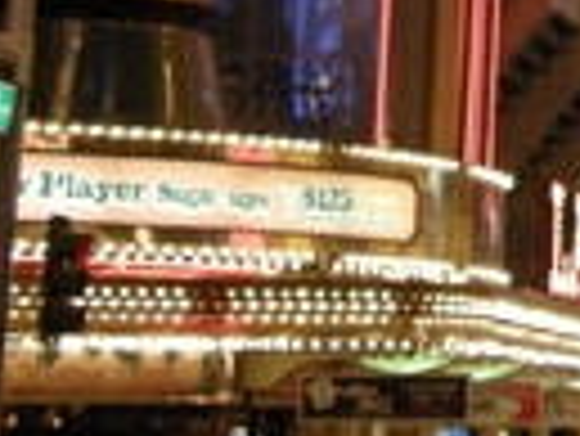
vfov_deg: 8.4
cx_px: 1187
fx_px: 2885
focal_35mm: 172
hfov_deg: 10.5
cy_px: -229
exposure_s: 1/51.8
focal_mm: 7.9
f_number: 2.8
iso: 400
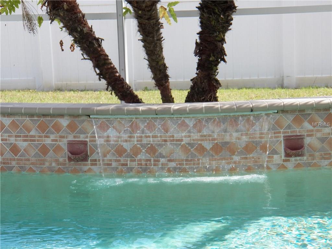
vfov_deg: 13.1
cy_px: 124
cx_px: 166
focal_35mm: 113
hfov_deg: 17.4
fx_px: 1084
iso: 125
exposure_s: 1/320
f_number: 4
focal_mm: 20.2
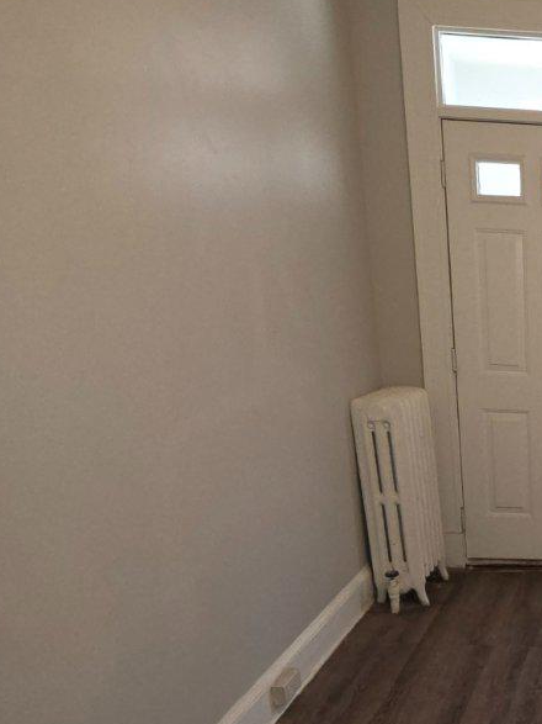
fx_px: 710
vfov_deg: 52.3
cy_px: 516
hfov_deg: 32.2
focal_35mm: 34
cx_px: 695
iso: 200
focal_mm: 2.2
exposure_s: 1/60
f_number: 1.9
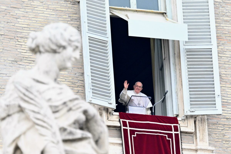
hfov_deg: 3.4
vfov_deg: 2.3
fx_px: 3850
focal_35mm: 600
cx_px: 116
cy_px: 77
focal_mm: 400
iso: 1600
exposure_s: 1/640
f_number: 8
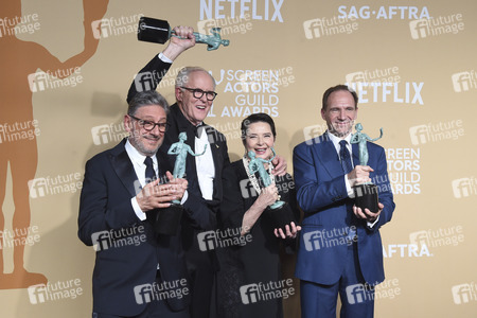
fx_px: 689
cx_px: 238
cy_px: 159
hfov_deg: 38.2
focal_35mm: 52
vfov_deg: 26.0
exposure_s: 1/250
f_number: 7.1
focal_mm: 52
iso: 2500
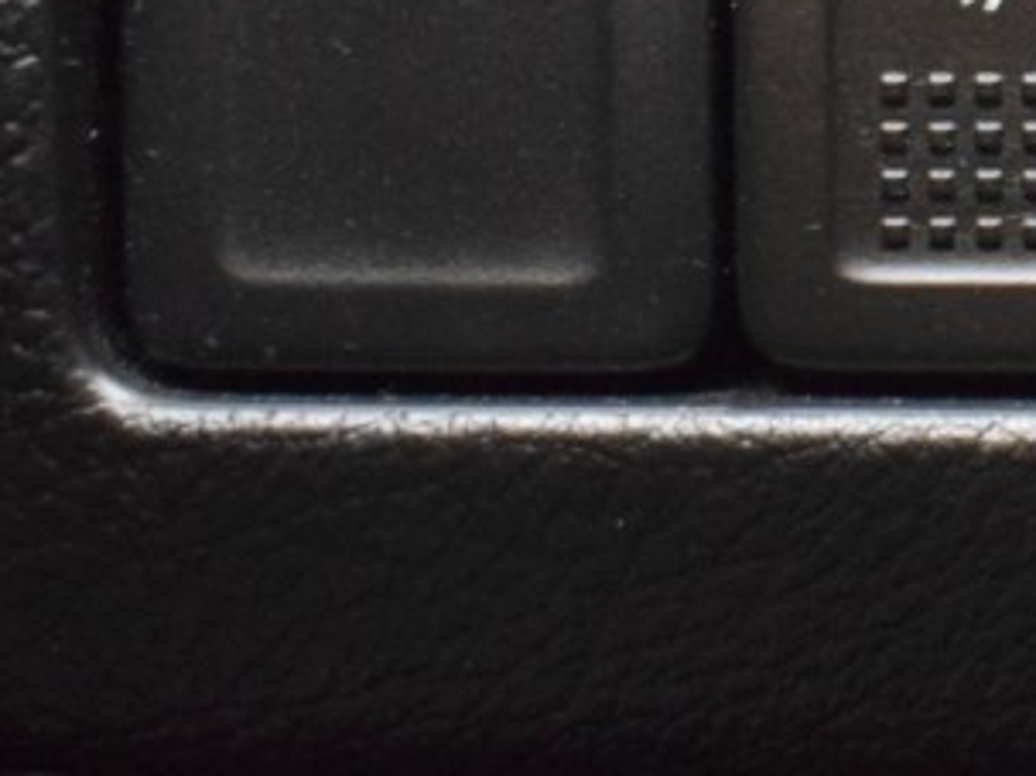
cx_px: 1679
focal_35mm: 157
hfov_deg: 11.9
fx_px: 4697
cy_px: -85
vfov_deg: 9.4
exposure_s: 1/40
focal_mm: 22
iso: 3200
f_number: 3.8
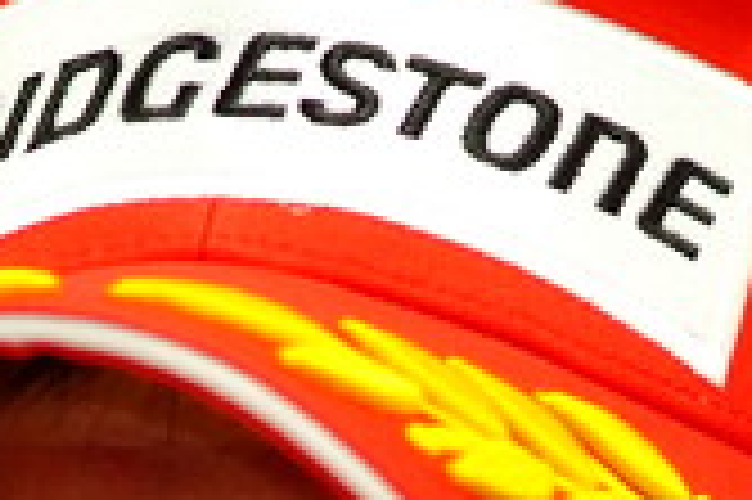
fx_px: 24270
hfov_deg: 1.8
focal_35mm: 1163
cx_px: 374
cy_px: 946
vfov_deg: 1.2
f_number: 2.8
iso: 800
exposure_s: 1/125
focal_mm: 180
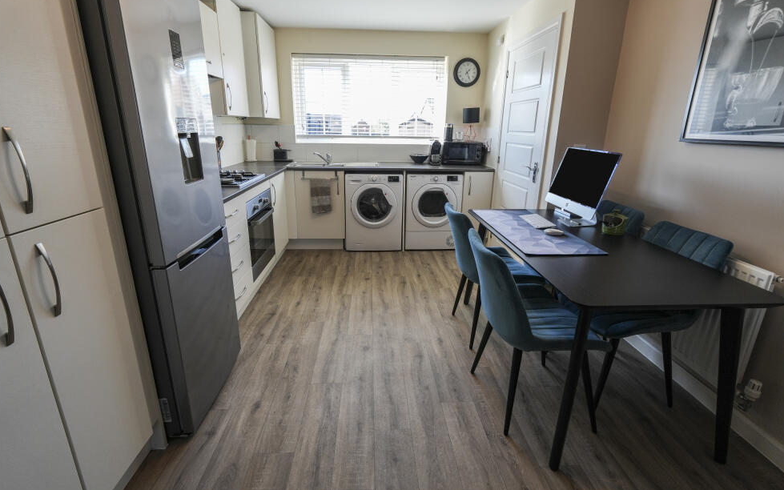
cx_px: 385
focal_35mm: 16
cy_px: 224
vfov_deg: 71.1
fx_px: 342
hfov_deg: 97.8
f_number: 4
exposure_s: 1/60
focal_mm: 10
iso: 200
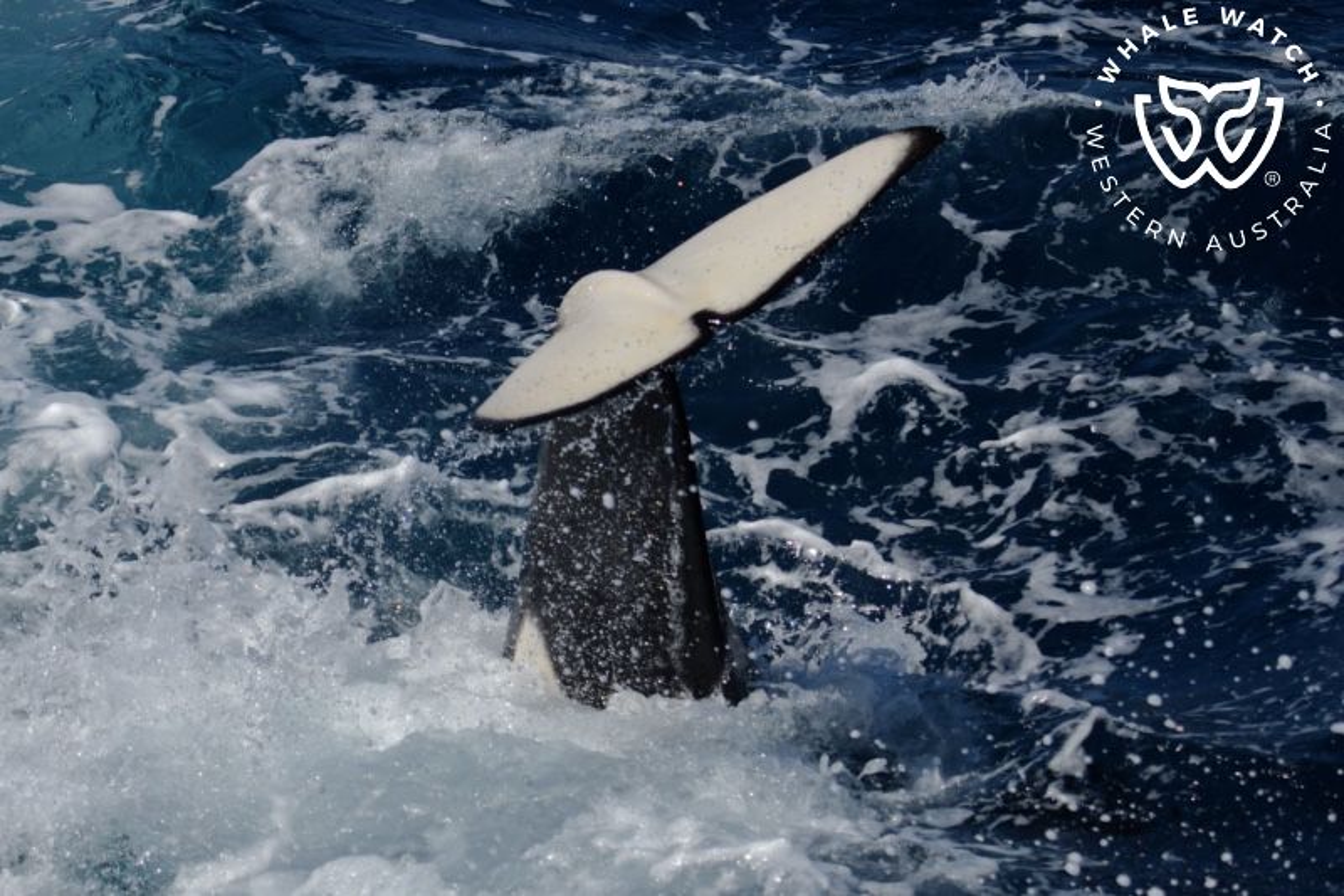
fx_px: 4479
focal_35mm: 120
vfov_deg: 11.4
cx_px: 672
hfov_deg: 17.1
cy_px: 448
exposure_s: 1/8000
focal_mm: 120
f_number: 5
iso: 360
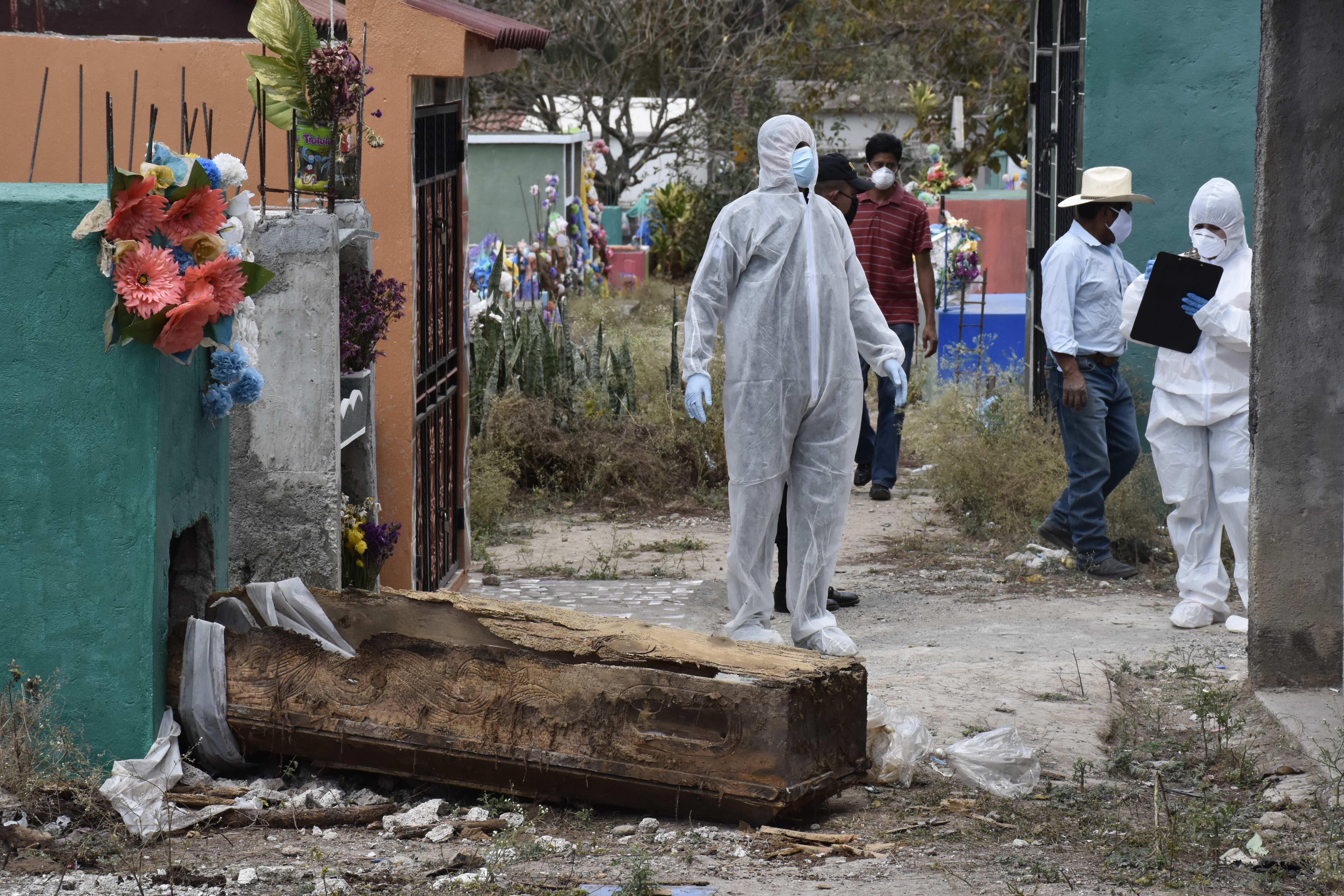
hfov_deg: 18.2
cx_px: 672
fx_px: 4200
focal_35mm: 112
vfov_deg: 12.2
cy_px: 448
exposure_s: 1/1000
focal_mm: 75
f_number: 8
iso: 1000
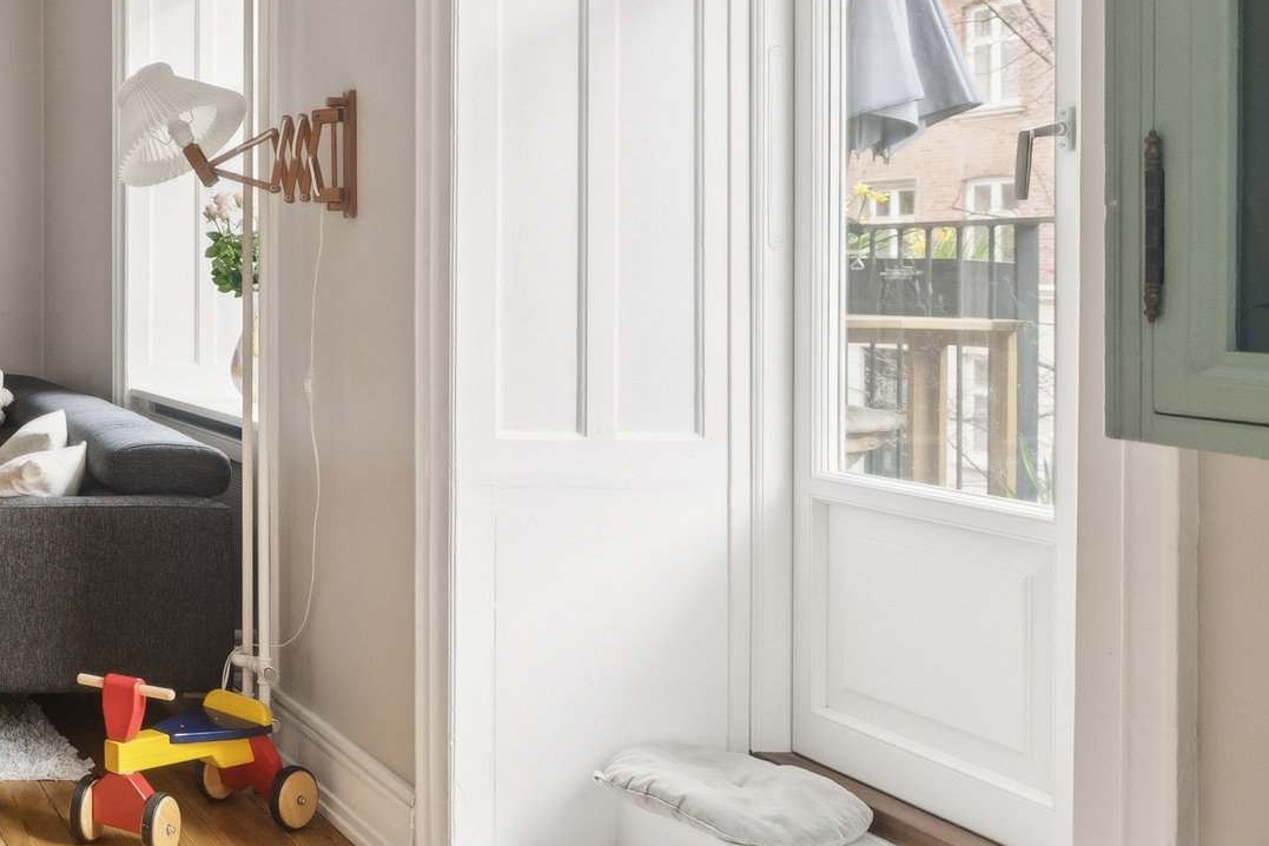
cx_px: -316
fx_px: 1375
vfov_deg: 34.0
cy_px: 318
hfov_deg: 36.1
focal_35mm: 39
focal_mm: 14
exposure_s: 1/50
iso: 800
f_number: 5.6
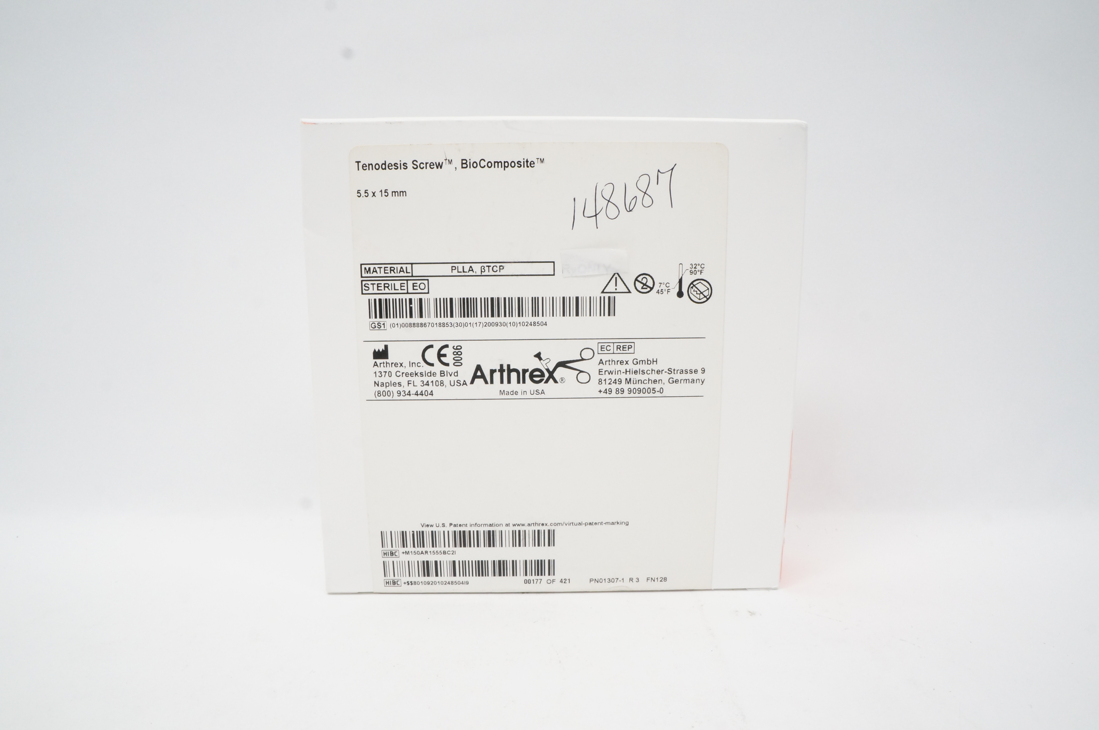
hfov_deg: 67.4
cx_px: 550
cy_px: 365
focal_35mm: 27
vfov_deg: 47.8
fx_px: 823
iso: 1600
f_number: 13
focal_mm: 18
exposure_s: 1/30
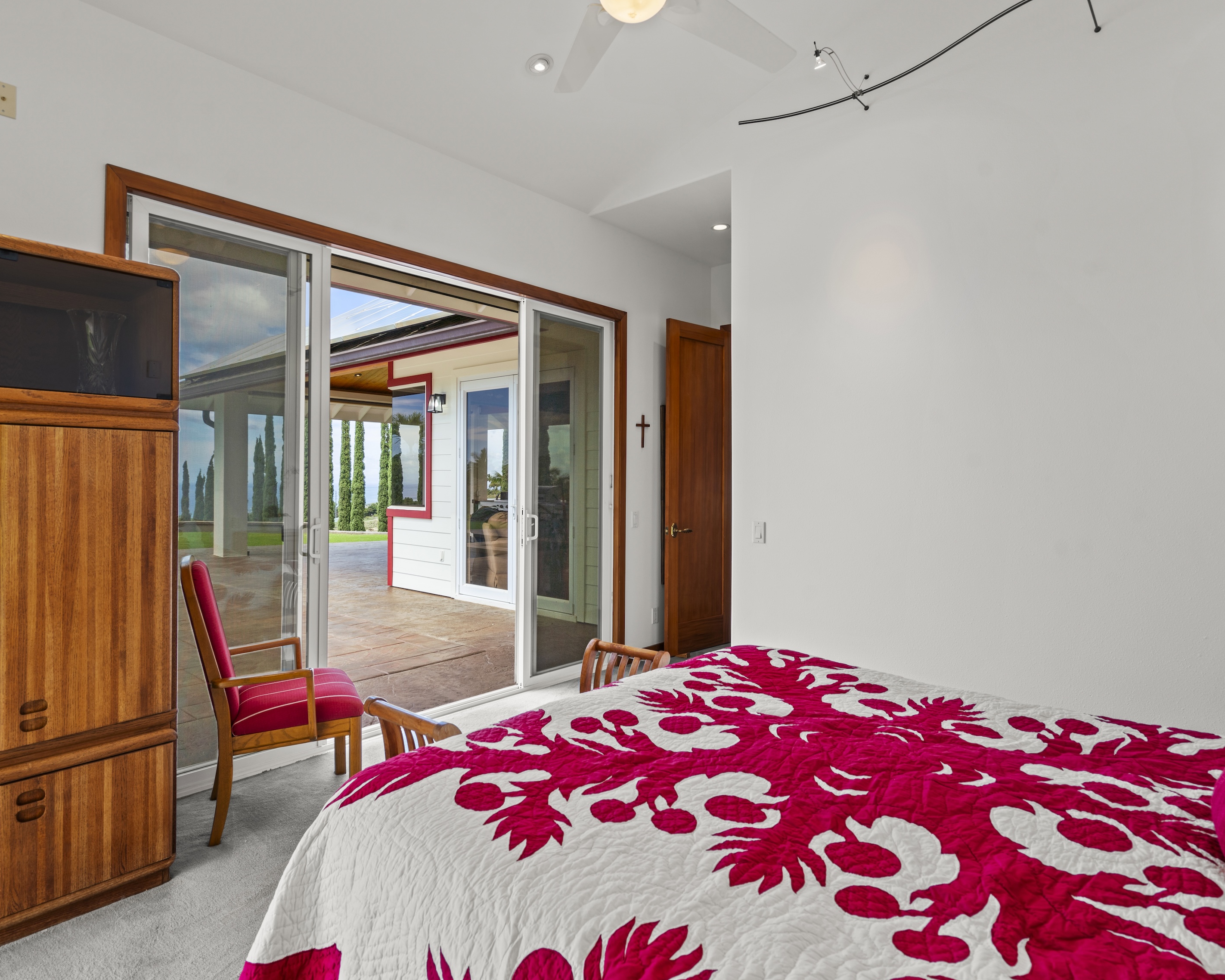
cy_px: 487
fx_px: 689
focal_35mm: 19
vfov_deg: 70.9
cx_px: 583
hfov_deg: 83.2
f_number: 8
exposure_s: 1/8
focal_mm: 16
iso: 100
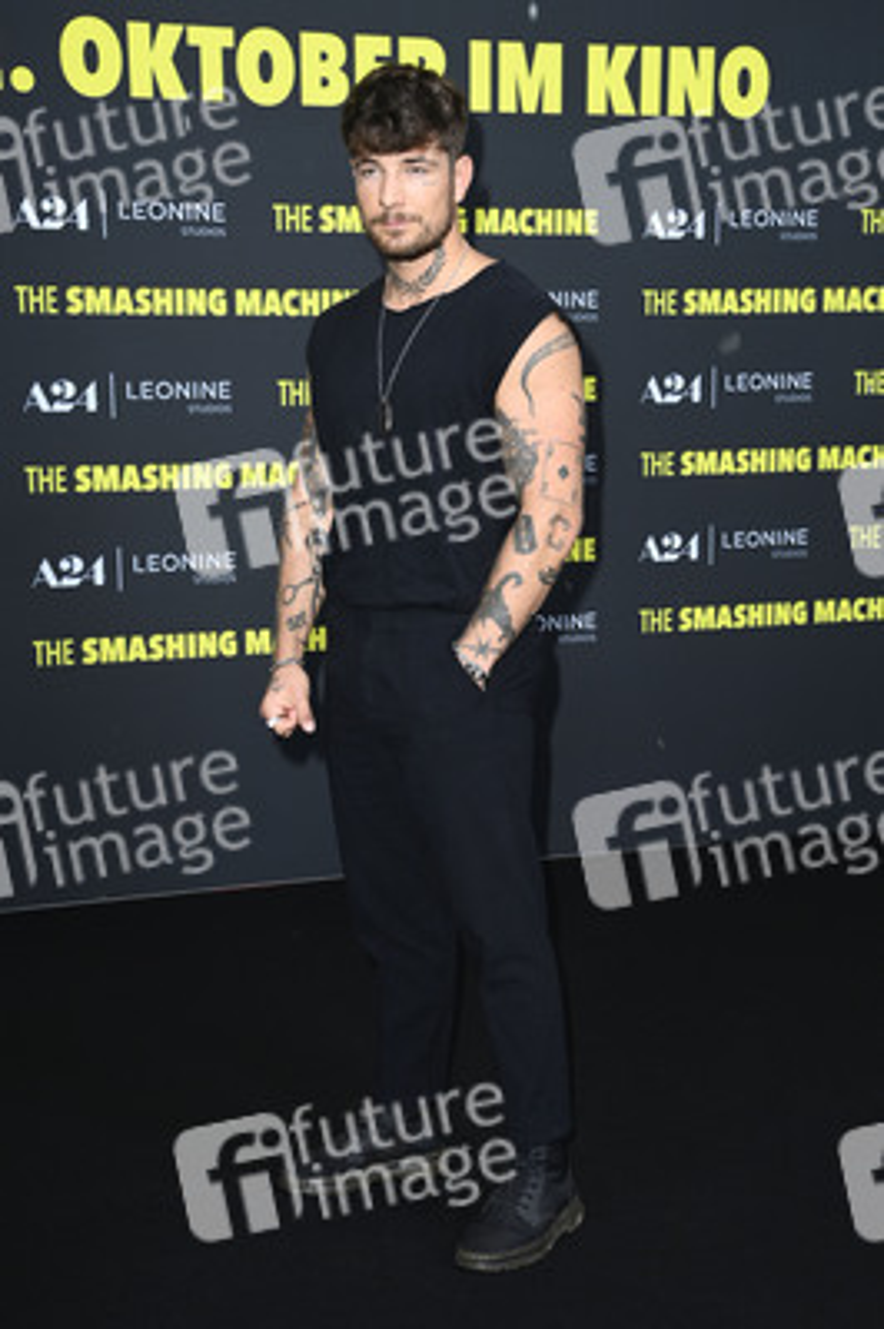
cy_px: 664
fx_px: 2066
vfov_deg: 35.7
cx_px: 442
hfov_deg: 24.2
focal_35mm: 56
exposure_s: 1/250
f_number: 5.6
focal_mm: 56
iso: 800
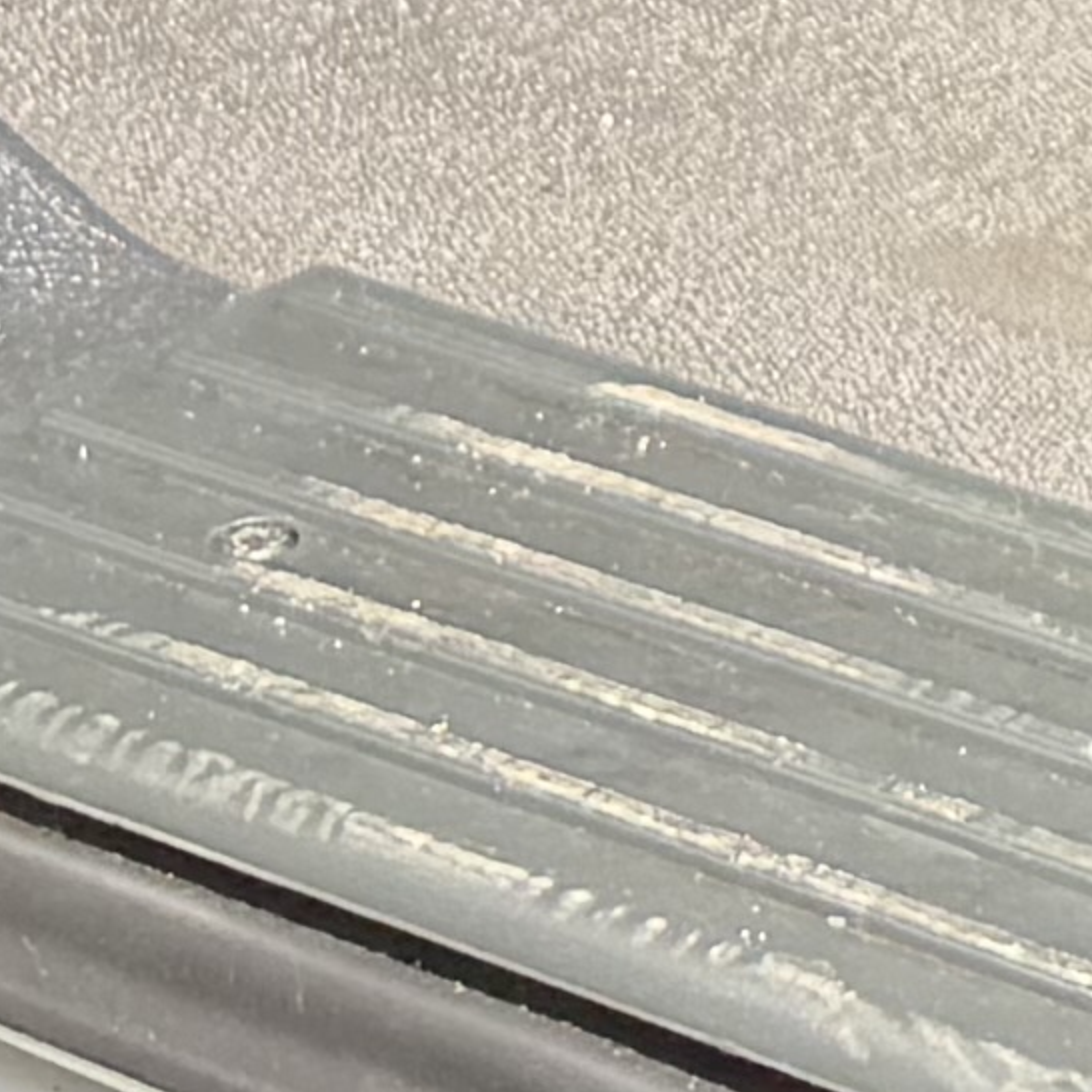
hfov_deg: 7.6
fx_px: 7923
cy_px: -2670
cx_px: 2166
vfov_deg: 6.8
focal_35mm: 222
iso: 100
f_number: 1.78
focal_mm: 6.76
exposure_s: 1/931
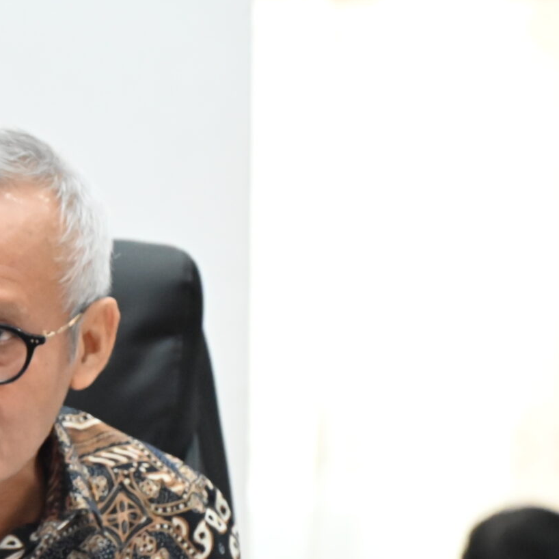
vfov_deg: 3.3
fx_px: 9720
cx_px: -135
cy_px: 500
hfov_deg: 3.3
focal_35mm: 532
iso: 8000
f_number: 6.3
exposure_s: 1/125
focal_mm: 200
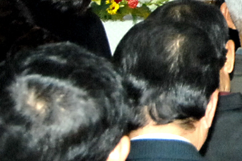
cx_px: 574
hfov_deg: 5.0
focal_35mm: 399
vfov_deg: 3.4
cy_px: -229
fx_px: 2679
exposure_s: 1/60
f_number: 6.7
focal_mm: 48
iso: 800
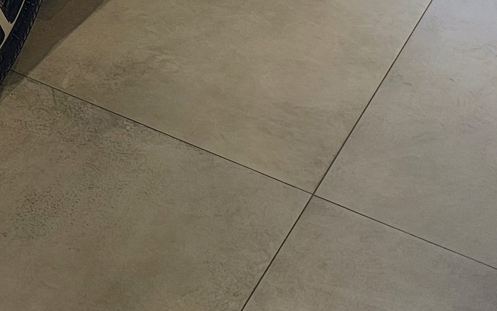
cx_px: -207
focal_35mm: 88
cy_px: -261
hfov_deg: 20.7
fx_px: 1192
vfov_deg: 13.3
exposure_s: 1/200
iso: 111
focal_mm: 5.89
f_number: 1.4
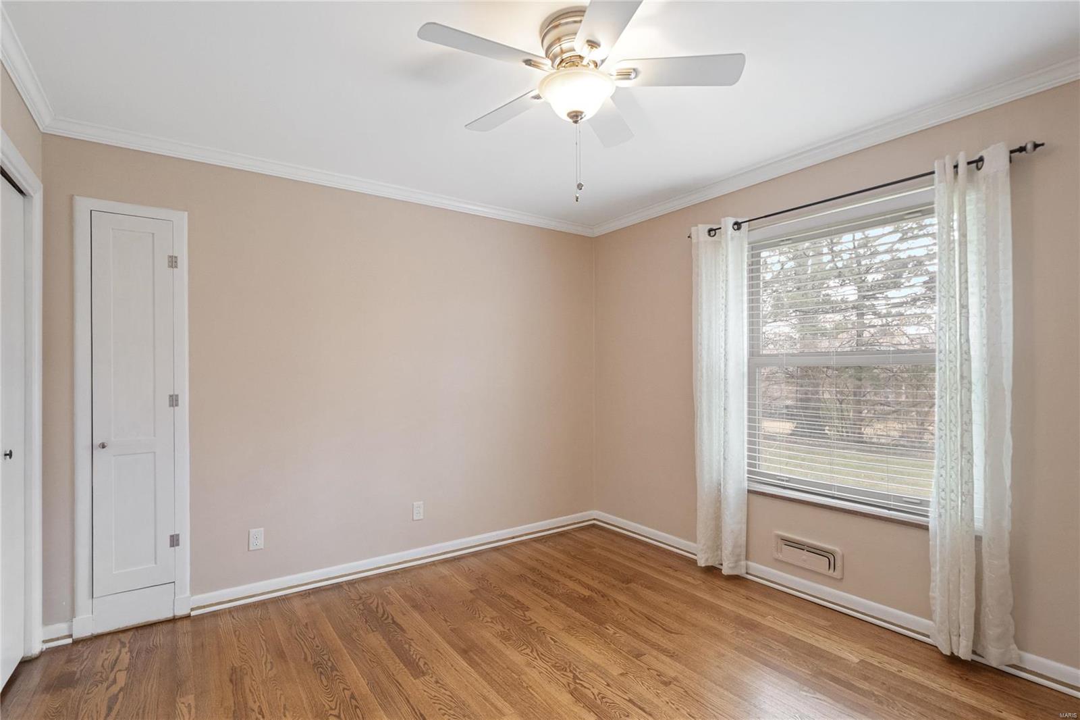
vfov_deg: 73.7
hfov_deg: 96.7
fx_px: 480
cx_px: 540
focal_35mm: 16
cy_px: 360
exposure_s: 1/2
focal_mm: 8
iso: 400
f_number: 8
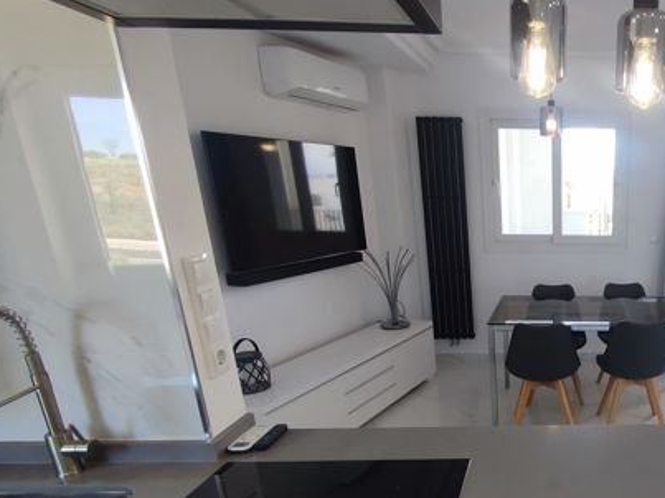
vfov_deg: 48.0
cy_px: 369
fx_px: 538
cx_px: 572
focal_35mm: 28
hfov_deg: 56.6
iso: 115
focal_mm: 1.65
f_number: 2.2
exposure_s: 1/100
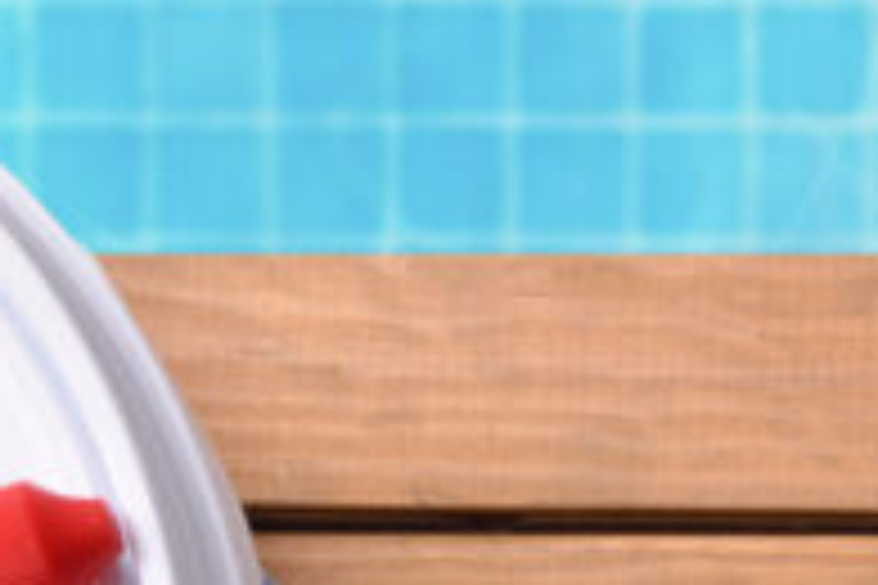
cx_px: 1810
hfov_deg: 8.1
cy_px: 376
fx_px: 5877
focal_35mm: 241
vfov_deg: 5.7
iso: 64
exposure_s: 1/125
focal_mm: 46
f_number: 18
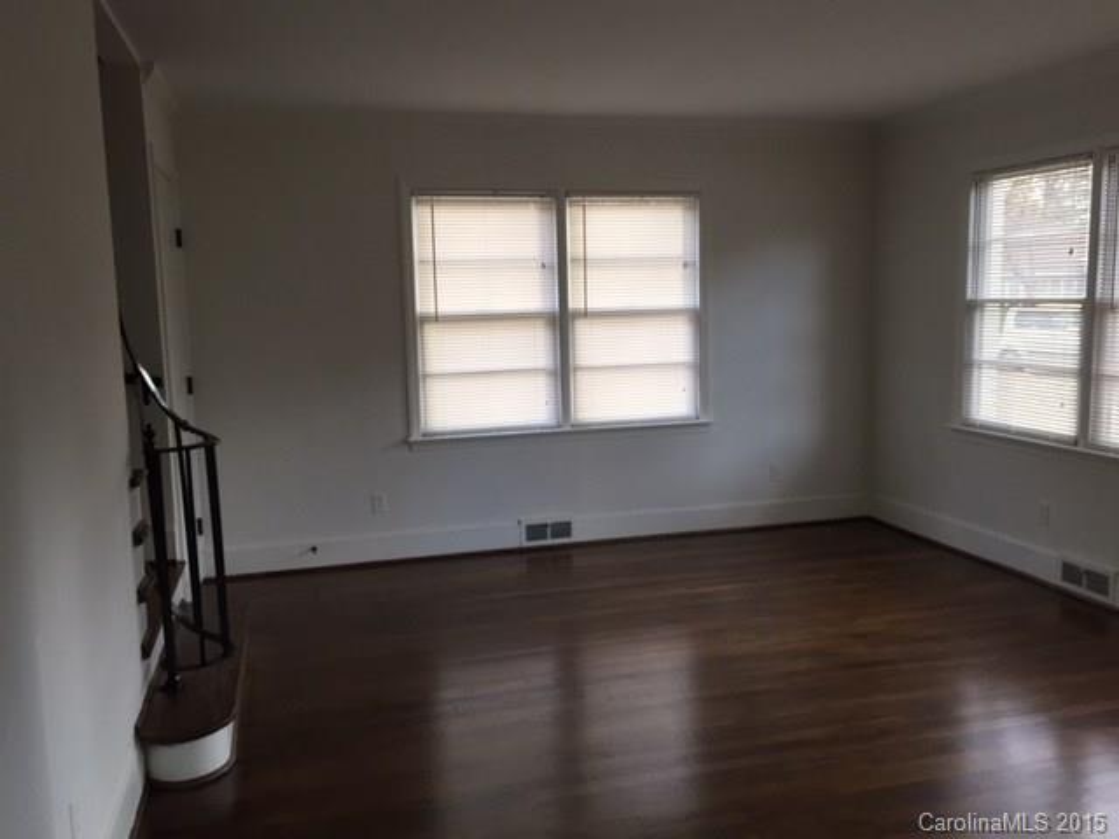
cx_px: 560
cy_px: 420
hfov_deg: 61.7
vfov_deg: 48.2
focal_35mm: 29
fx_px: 937
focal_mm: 4.15
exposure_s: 1/30
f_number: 2.2
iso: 40
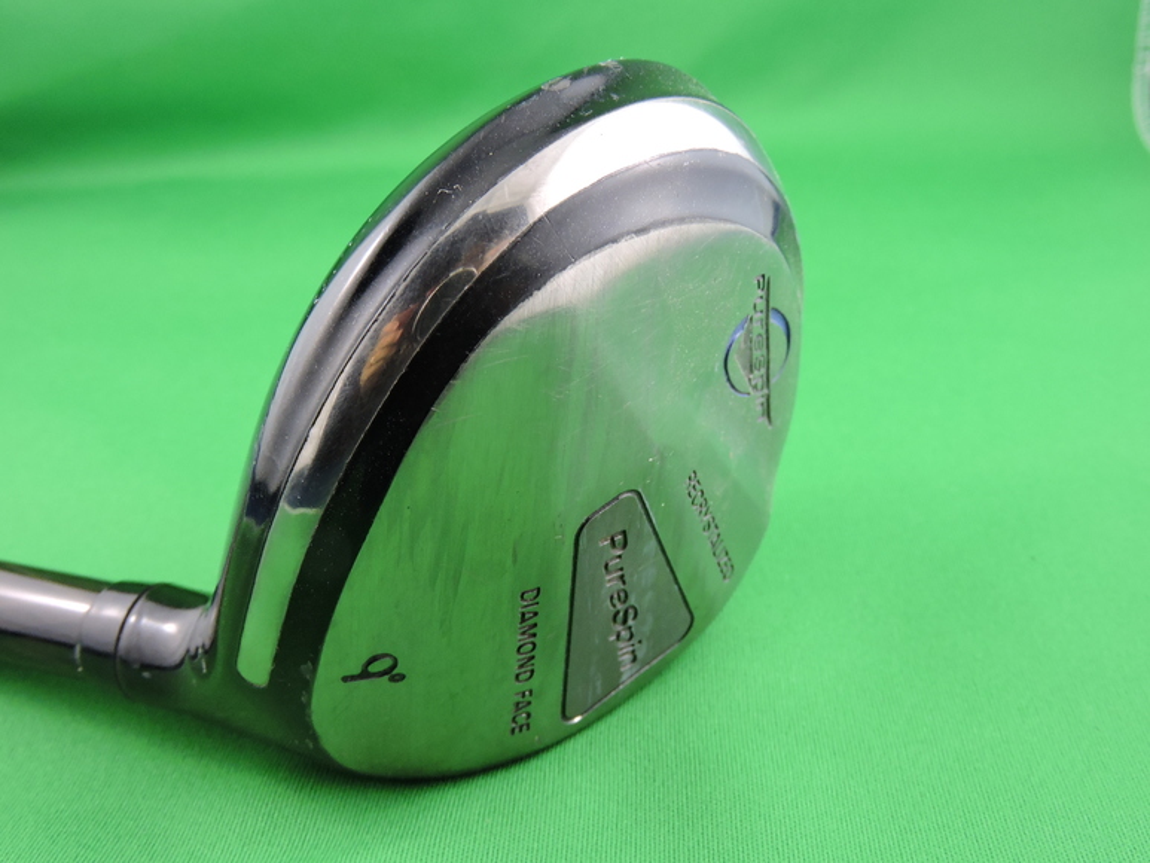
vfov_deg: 40.7
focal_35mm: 35
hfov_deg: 52.6
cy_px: 432
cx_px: 575
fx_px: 1163
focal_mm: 6.3
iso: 250
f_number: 3.8
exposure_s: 1/30
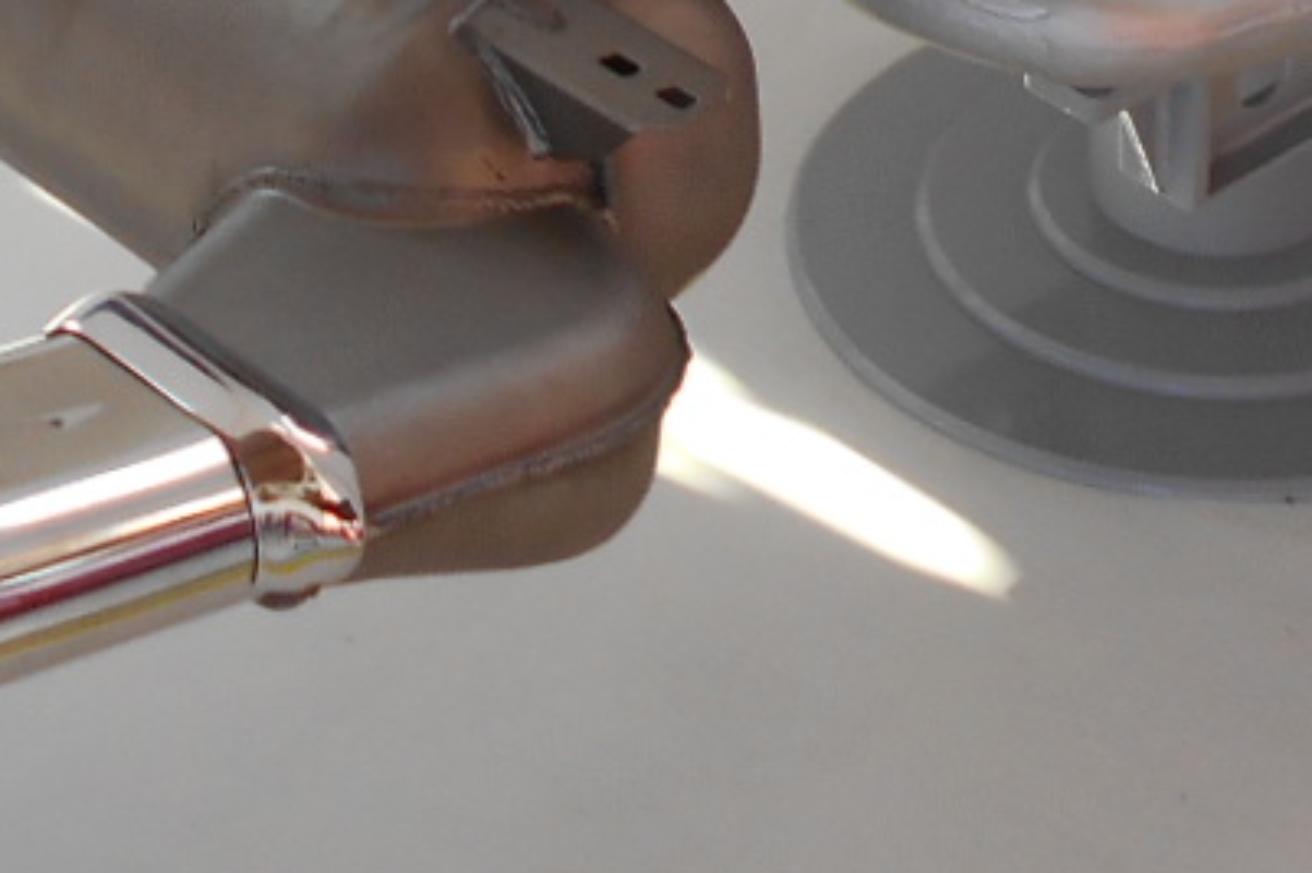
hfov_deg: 18.9
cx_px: 710
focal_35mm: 108
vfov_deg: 11.7
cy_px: -703
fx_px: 3934
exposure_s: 1/30
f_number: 3.2
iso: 80
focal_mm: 4.6
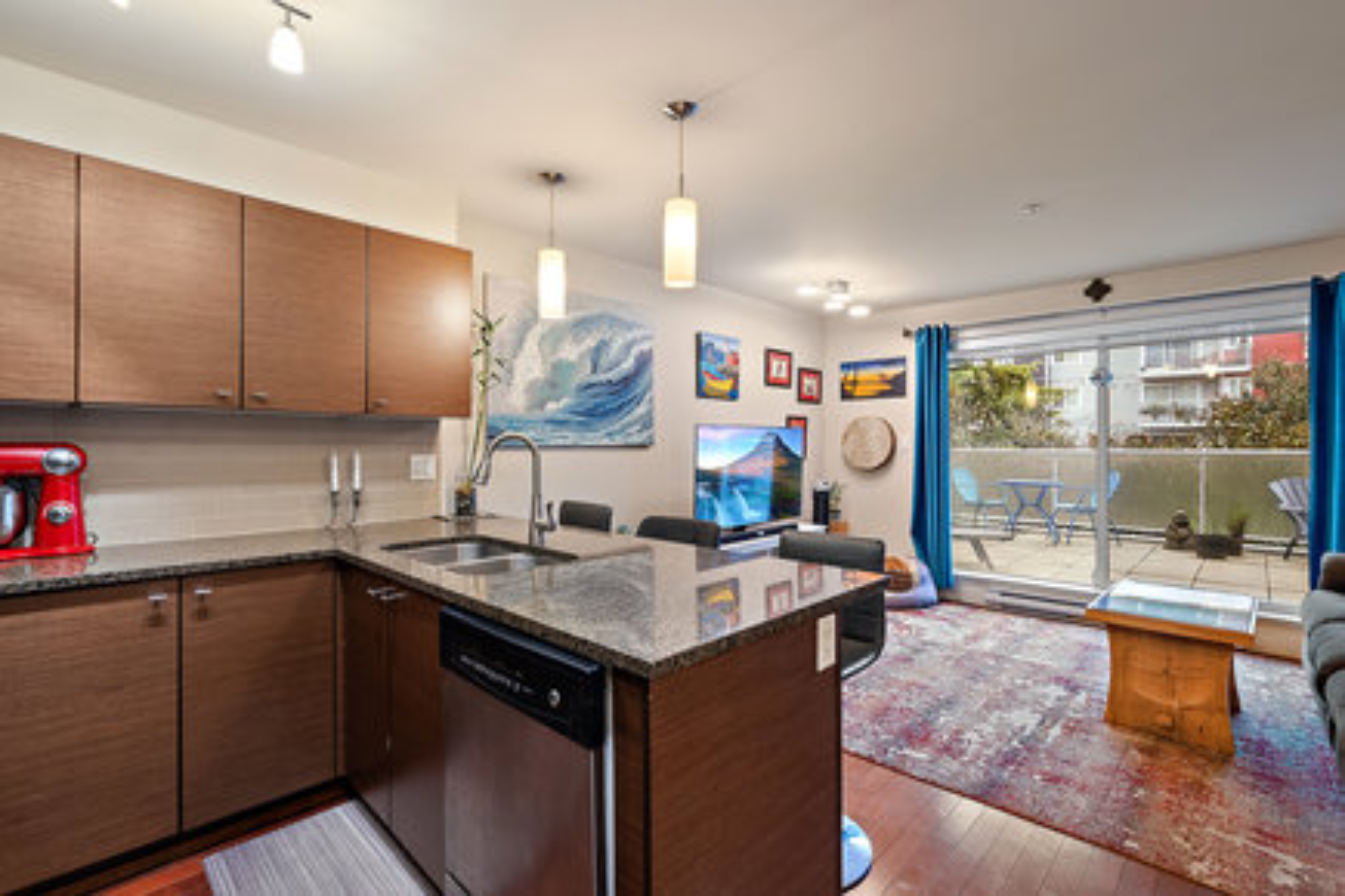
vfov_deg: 73.7
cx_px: 672
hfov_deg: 96.7
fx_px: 598
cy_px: 448
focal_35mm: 16
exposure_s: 1/1.25
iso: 320
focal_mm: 16
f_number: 7.1
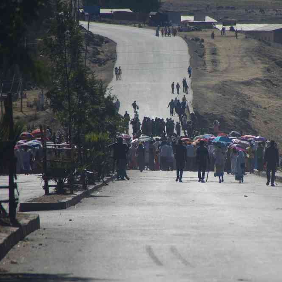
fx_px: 4424
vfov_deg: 3.7
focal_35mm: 480
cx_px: 188
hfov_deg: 3.7
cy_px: 141
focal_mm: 250
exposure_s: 1/200
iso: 100
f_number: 6.3
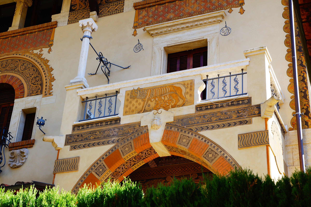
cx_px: 156
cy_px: 104
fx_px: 647
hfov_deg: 27.0
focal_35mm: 75
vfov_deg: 18.2
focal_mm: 50
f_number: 8
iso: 100
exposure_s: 1/60
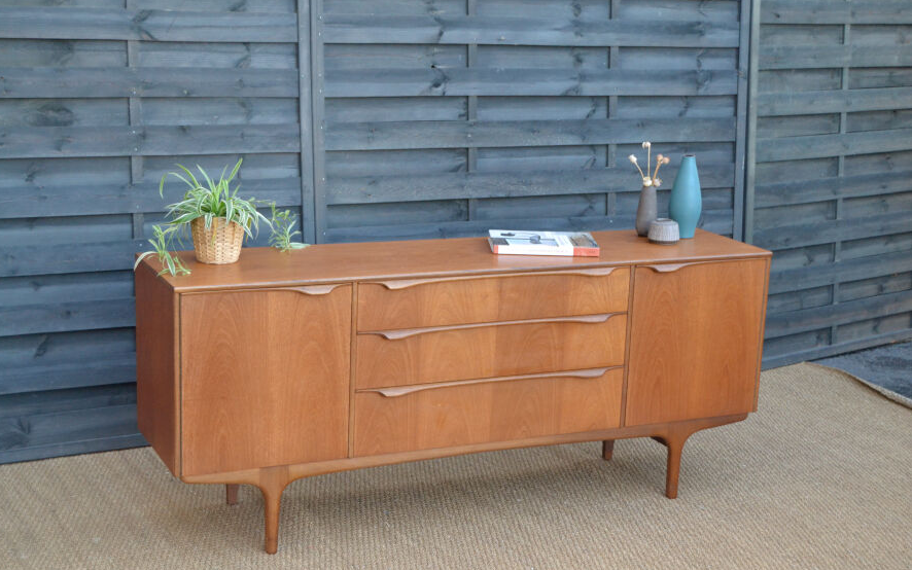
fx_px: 1467
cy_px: 306
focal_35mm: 59
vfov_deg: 22.0
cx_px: 451
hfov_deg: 34.5
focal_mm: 38
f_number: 4.8
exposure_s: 1/250
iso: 1600
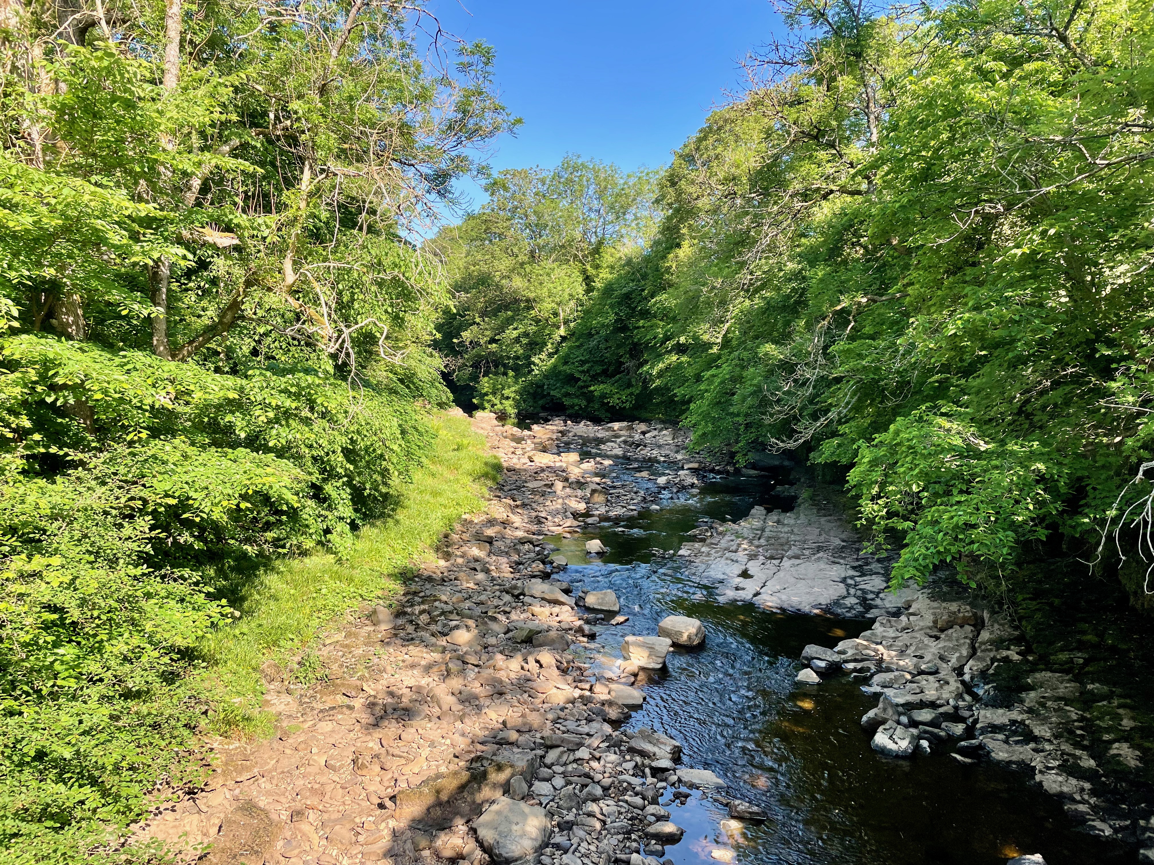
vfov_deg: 53.1
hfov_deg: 67.3
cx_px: 577
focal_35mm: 26
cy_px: 432
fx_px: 867
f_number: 1.6
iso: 32
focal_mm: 4.2
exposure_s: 1/703
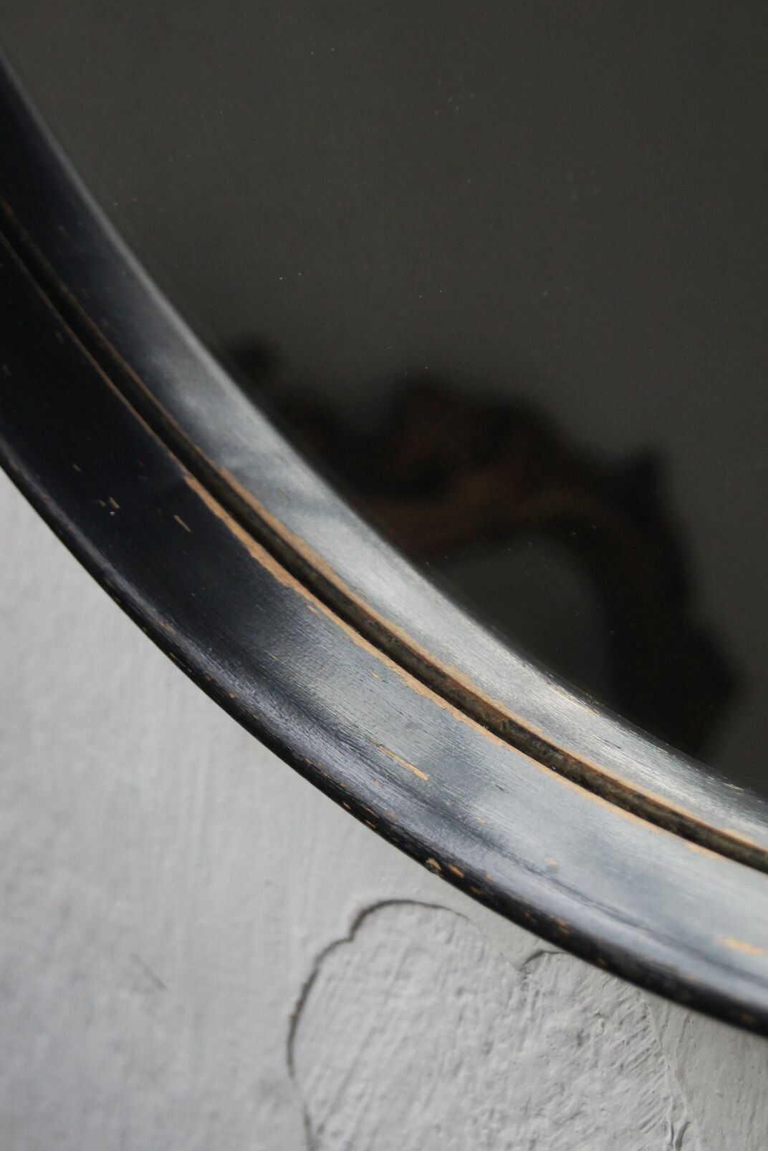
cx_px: 460
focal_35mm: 103
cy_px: 682
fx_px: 3284
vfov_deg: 19.9
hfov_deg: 13.3
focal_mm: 55
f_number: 5.6
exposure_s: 1/160
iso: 400
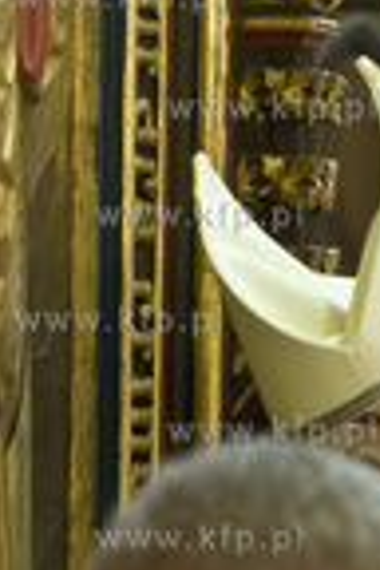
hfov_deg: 1.6
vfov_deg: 2.5
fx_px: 13220
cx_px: 522
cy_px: 748
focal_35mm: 835
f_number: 2.8
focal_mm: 200
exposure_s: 1/30
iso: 1000
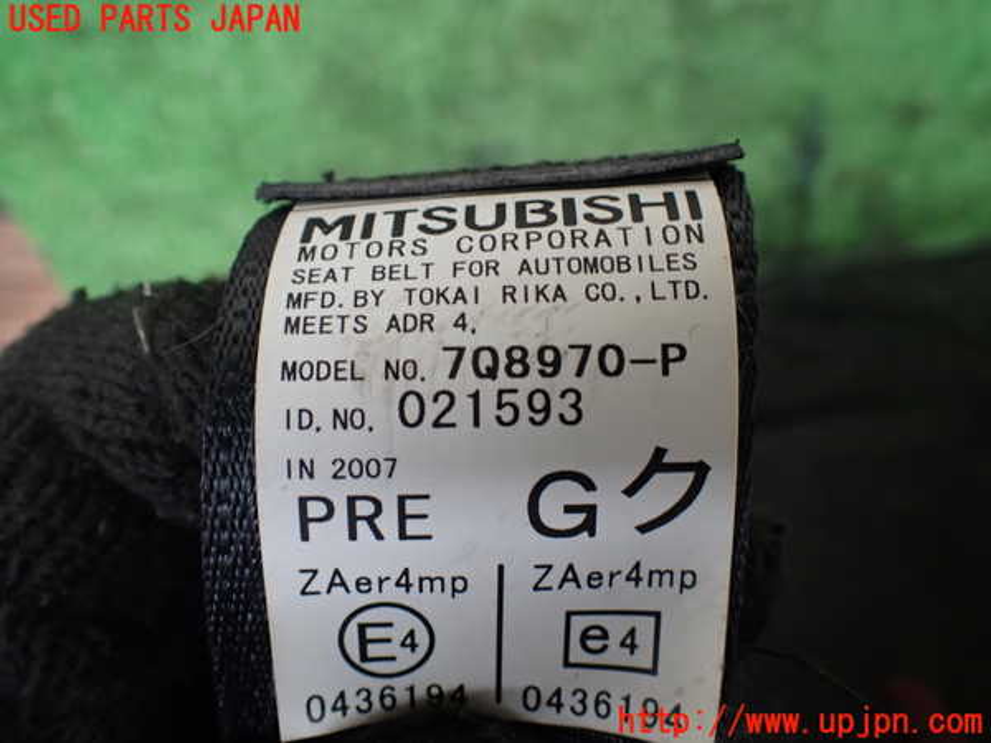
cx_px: 496
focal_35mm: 30
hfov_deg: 60.0
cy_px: 372
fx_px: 859
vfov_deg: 46.8
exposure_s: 1/125
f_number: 2.3
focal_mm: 5.4
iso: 200
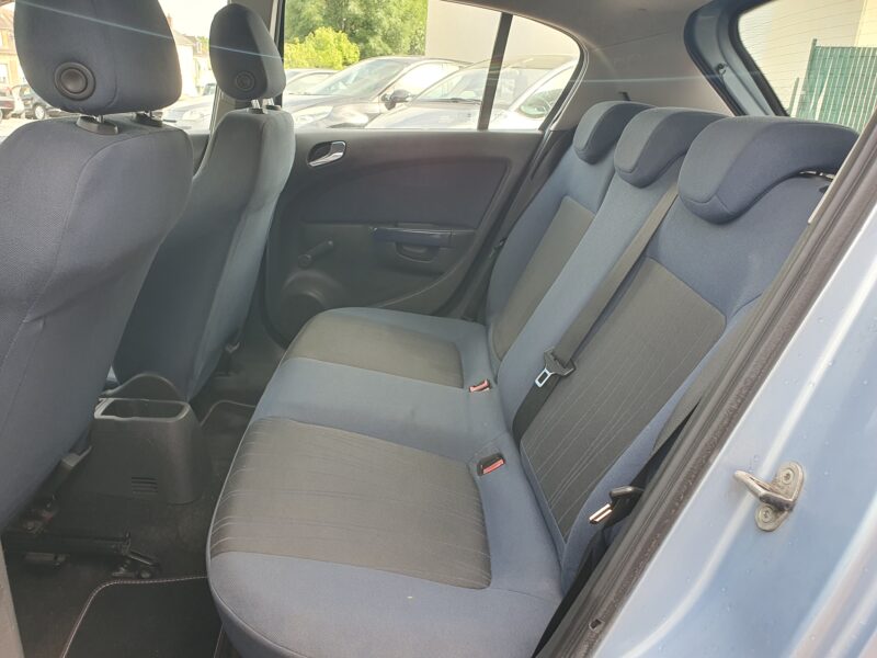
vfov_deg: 53.1
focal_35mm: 26
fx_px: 659
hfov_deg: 67.3
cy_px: 329
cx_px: 438
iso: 50
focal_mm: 4.32
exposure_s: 1/120
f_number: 2.4
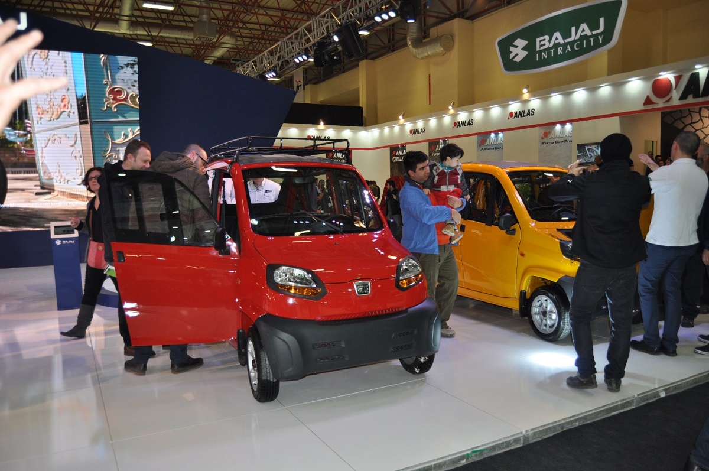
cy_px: 236
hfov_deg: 67.4
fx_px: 531
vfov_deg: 47.8
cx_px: 354
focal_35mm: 27
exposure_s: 1/160
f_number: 3.5
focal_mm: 18
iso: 400
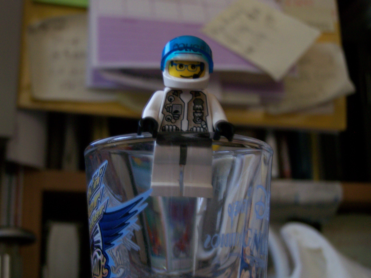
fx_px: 686
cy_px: 139
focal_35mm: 64
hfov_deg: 30.2
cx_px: 186
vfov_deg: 23.0
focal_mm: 10.7
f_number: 3.2
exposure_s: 1/8
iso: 160
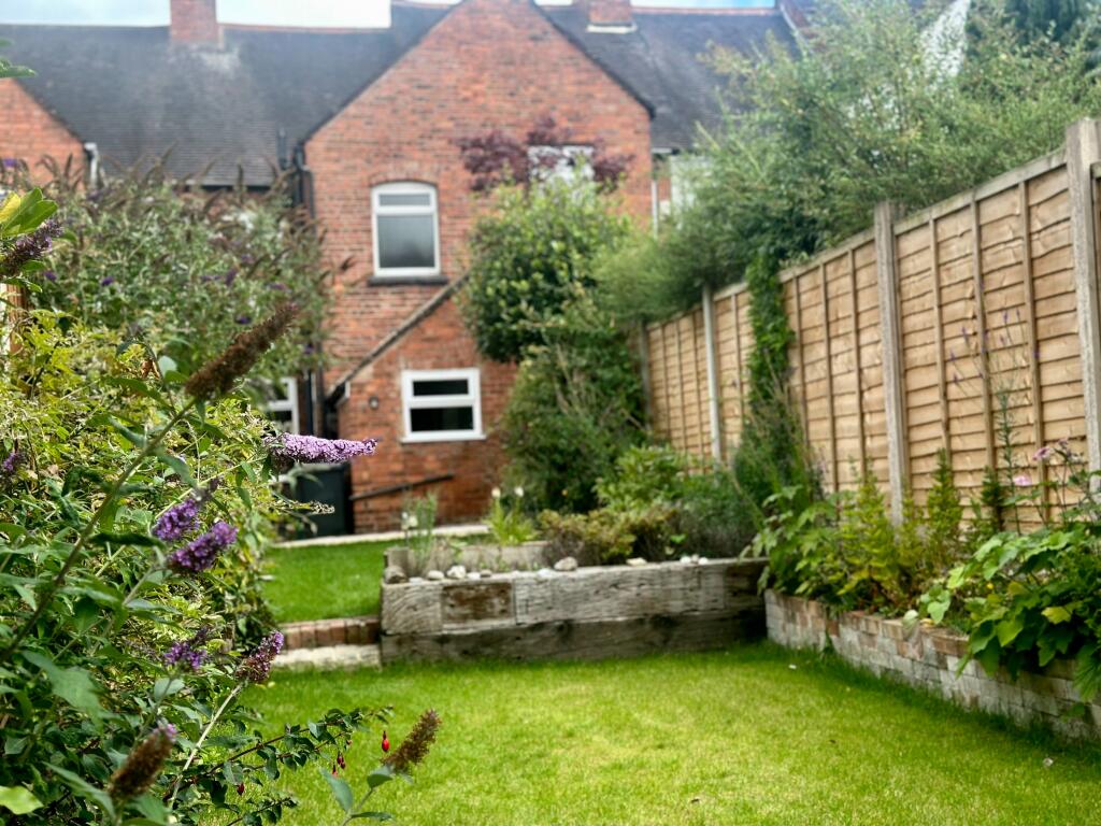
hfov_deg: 39.7
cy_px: 413
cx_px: 550
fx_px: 1527
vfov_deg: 30.3
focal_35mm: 48
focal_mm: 6.86
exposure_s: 1/1289
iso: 80
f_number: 1.78
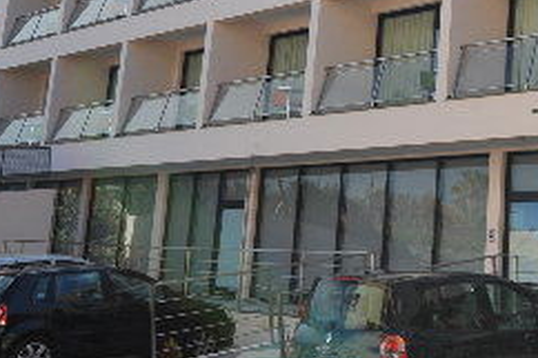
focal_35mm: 66
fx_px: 986
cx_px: 611
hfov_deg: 27.6
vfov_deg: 20.2
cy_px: 49
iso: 400
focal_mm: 20
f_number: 13
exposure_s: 1/640
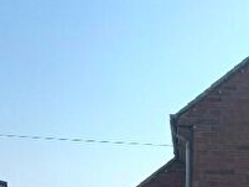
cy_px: 240
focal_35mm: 87
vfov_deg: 16.1
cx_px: 197
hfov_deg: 22.2
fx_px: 626
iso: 25
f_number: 2
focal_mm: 4.6
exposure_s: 1/524
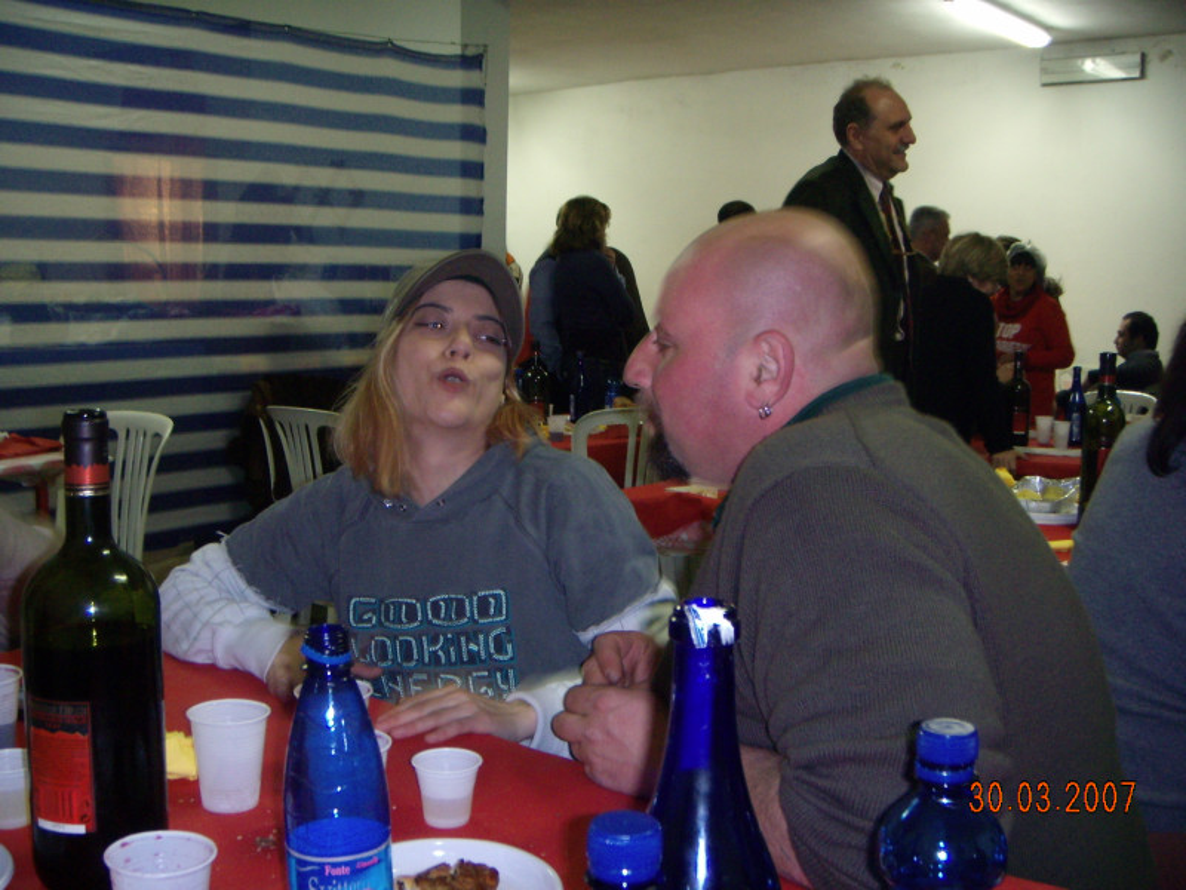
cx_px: 593
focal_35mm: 38
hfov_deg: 49.0
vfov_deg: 37.7
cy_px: 445
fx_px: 1302
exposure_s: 1/16.2
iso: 200
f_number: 3.5
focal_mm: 6.4
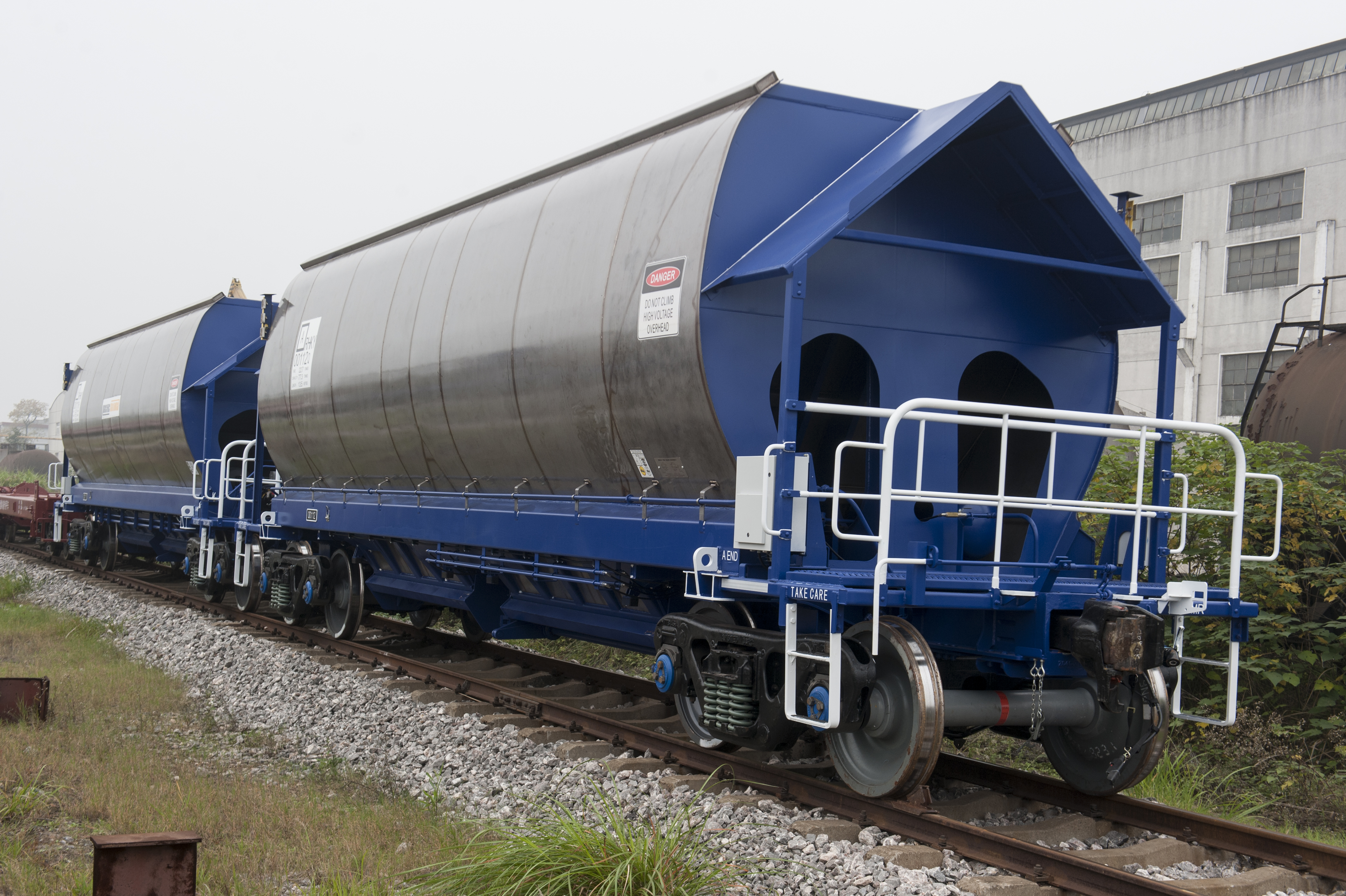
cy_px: 448
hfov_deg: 44.5
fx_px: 1644
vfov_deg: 30.5
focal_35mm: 44
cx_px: 673
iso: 320
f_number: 6.3
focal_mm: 44
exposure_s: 1/250
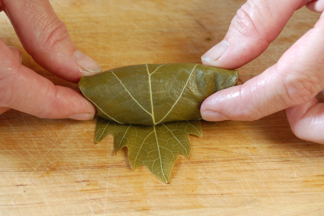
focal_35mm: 82
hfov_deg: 24.6
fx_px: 742
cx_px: 162
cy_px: 108
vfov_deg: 16.5
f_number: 7.1
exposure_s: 1/30
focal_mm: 55
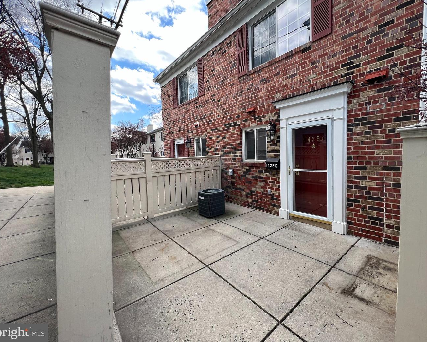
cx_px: 226
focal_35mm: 14
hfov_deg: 100.6
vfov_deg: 88.0
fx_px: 177
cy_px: 165
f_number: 1.8
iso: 32
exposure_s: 1/372
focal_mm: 1.57
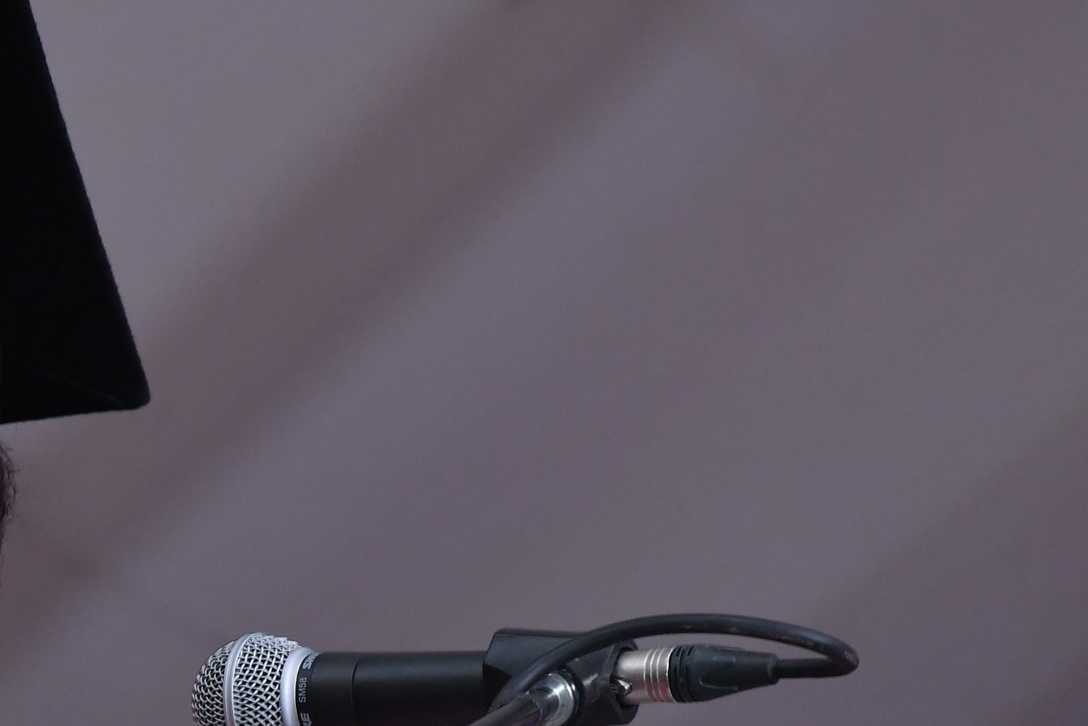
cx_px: -59
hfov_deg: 7.3
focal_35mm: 281
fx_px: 8493
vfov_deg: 4.9
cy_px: 732
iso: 1250
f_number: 5.6
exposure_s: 1/160
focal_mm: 80
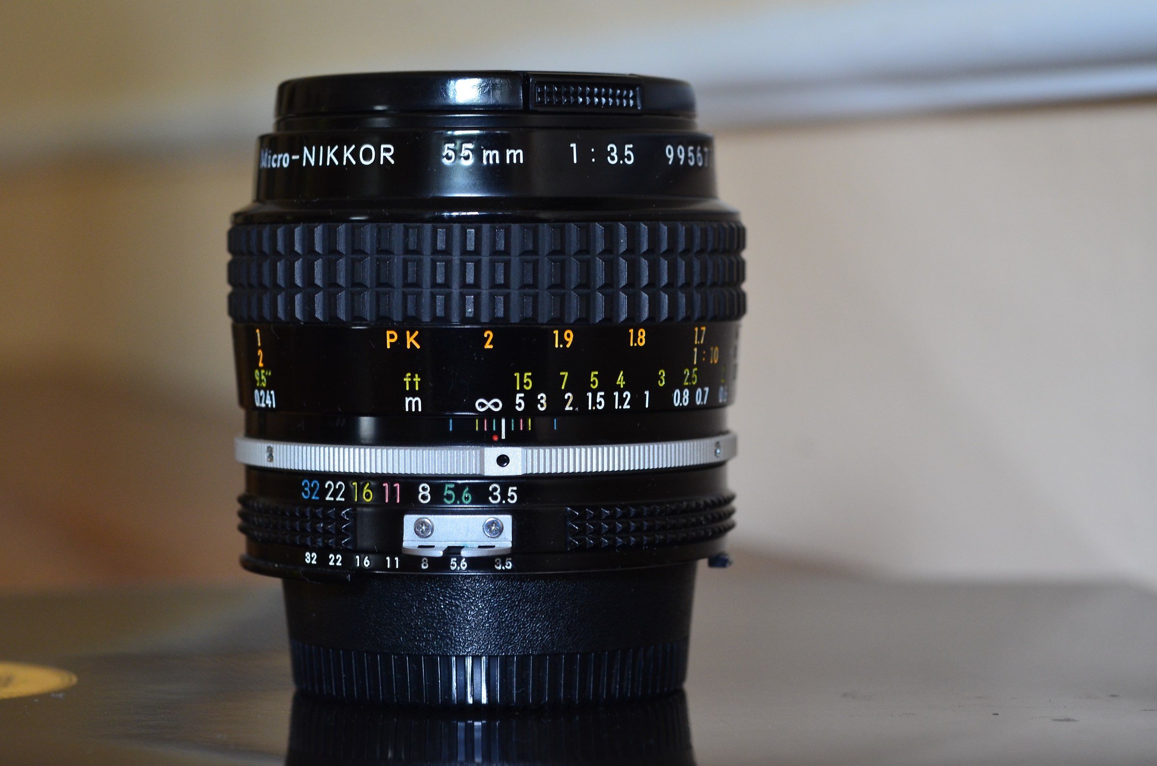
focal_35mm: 82
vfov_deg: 16.5
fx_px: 2646
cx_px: 578
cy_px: 383
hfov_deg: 24.7
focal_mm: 55
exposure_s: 1/13
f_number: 5.6
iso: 800
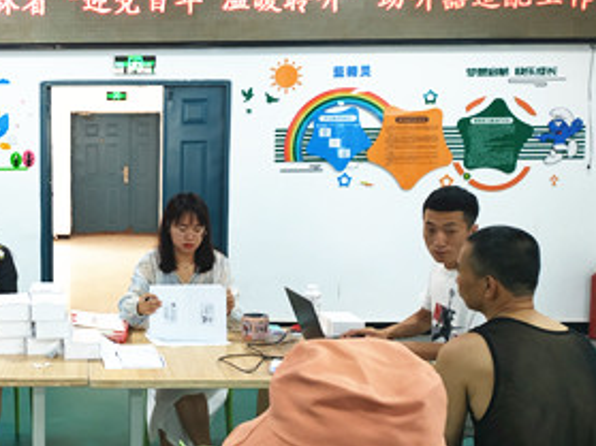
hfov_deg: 40.9
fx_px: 740
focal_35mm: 43
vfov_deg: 33.6
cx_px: 75
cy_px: 214
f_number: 1.9
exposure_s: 1/25
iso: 250
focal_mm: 3.94
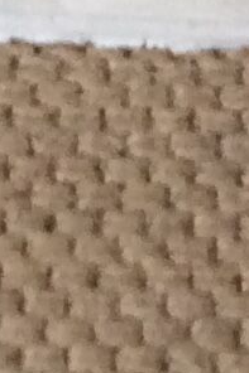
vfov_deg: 6.7
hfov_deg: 4.7
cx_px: 134
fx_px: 3022
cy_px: -580
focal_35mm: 291
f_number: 2.4
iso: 80
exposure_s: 1/25
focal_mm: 3.3
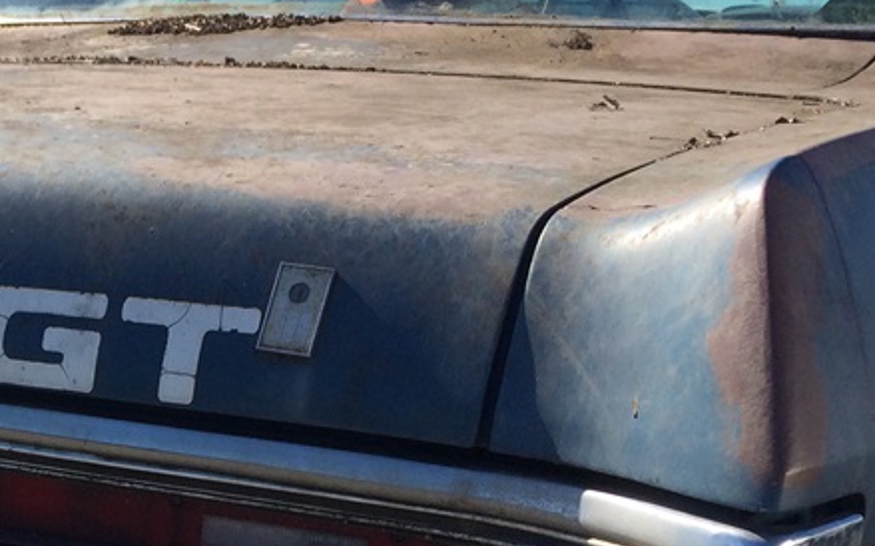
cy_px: 564
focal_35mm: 84
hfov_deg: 23.0
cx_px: -124
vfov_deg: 15.2
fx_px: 2002
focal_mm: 4.15
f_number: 2.2
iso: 32
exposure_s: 1/1709
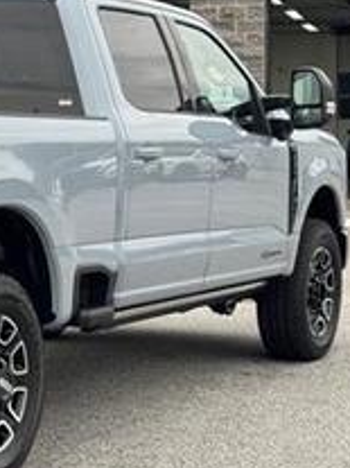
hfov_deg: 12.2
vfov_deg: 16.8
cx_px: -131
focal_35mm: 117
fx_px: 1579
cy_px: 240
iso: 64
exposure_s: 1/488
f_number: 1.78
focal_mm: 6.76
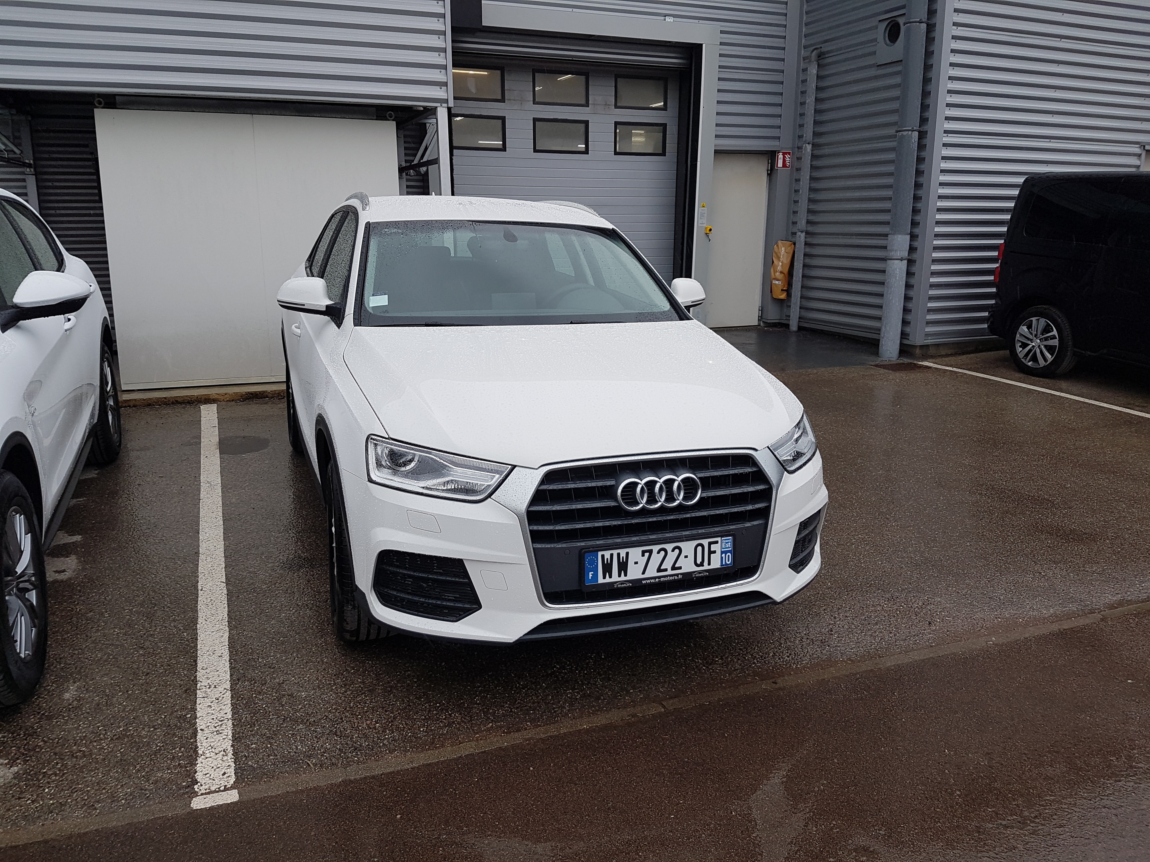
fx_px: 864
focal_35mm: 26
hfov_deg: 67.3
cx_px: 575
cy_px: 431
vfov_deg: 53.1
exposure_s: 1/271
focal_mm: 4.2
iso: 40
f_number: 1.7
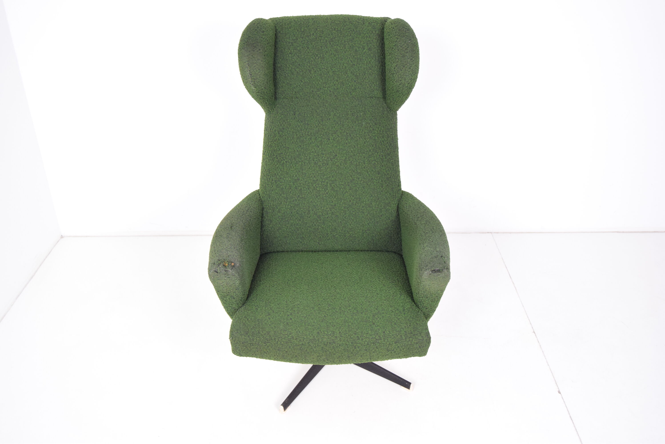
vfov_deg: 40.0
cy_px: 222
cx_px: 332
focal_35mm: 33
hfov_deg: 57.2
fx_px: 610
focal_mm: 22
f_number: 4.5
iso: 1600
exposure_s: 1/80
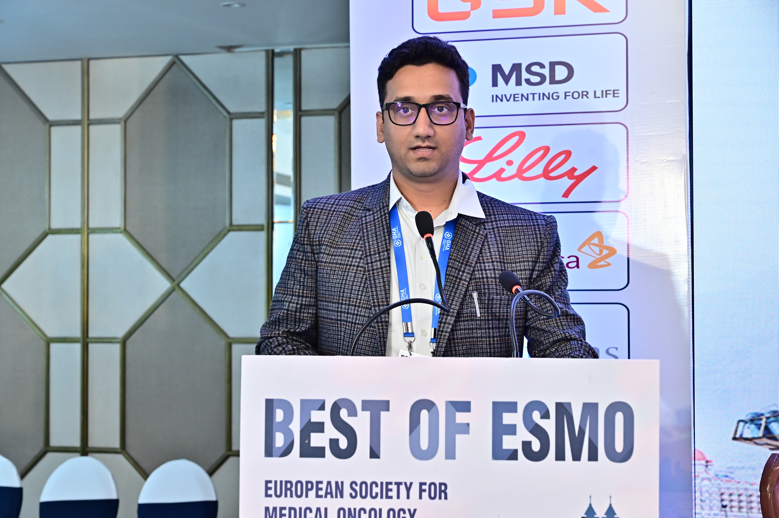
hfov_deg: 28.9
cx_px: 390
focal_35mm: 70
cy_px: 259
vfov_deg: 19.4
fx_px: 1514
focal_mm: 70
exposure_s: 1/160
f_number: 7.1
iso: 2000
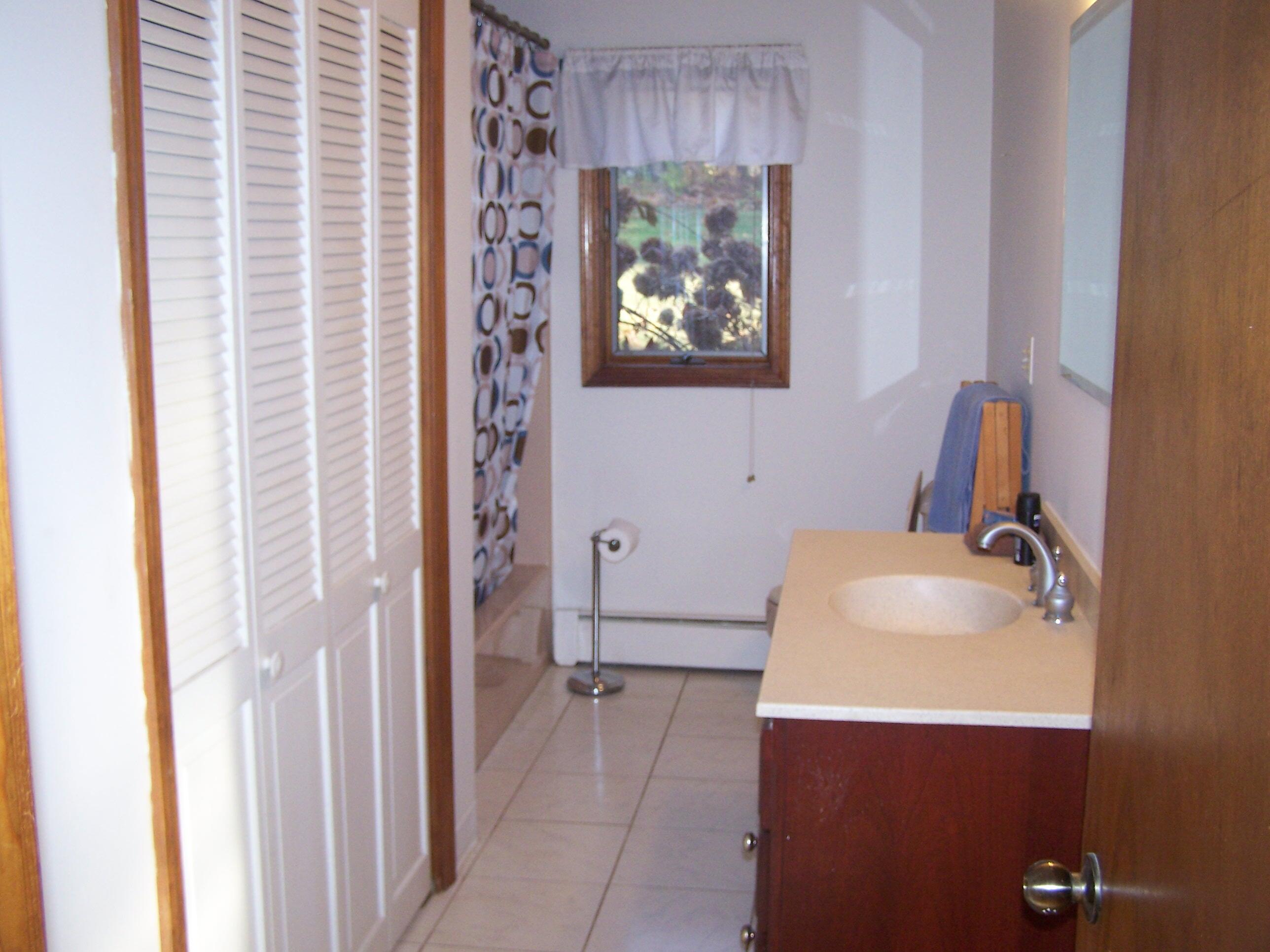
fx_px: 1394
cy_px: 476
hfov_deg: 49.0
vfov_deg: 37.7
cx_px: 635
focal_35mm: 38
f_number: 2.8
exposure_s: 1/60
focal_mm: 6.3
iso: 140
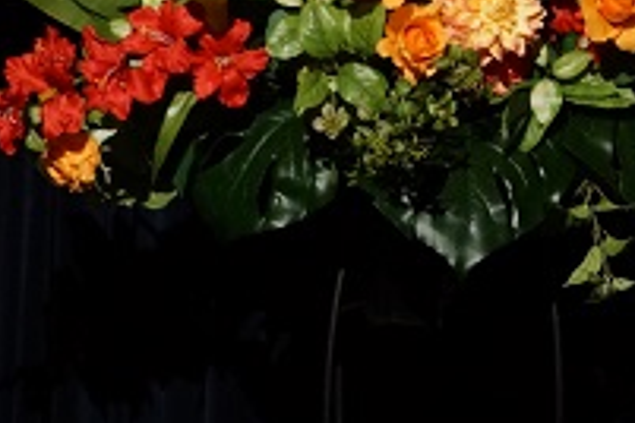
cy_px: 194
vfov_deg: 1.8
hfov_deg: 2.7
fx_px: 13369
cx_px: 663
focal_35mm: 758
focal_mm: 200
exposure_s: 1/60
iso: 1600
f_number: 5.6
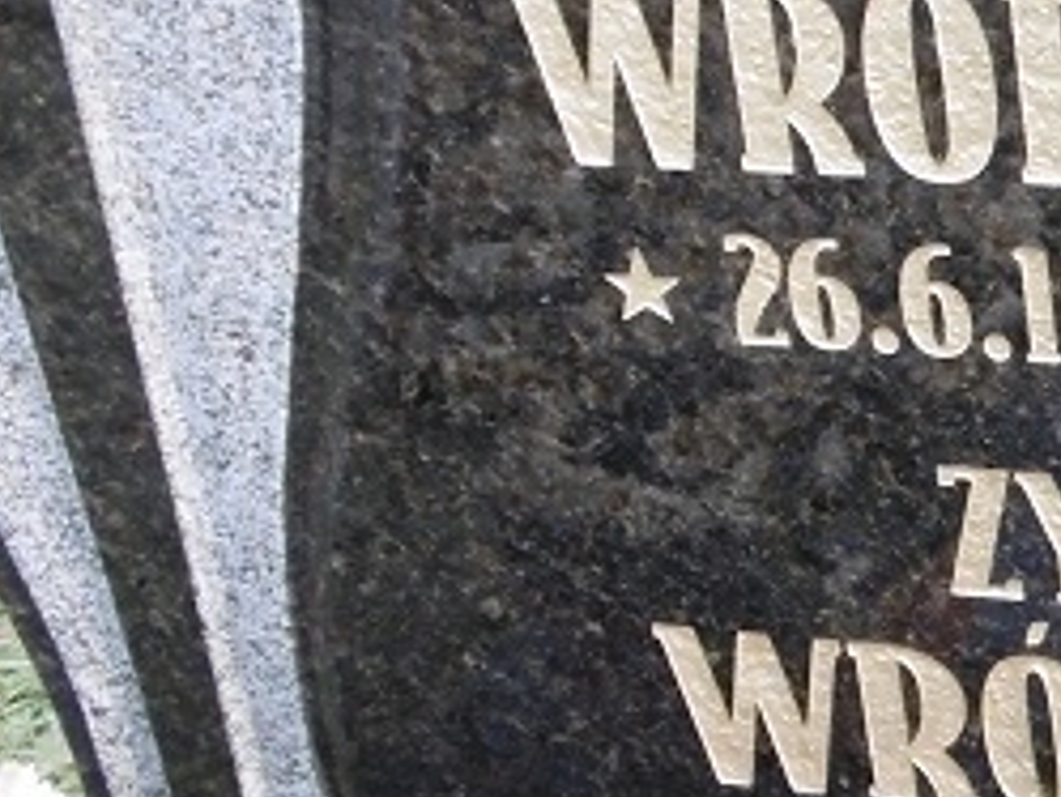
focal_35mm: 77
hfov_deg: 22.3
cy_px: 179
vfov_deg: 19.0
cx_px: 1440
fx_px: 2361
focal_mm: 4.3
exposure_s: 1/100
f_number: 3.1
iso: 160
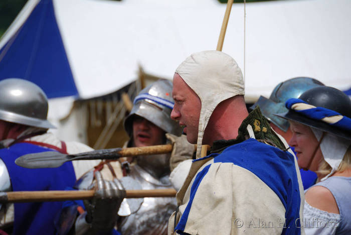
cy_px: 118
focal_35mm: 300
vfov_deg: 4.6
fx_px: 2927
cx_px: 176
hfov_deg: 6.9
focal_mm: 200
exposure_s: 1/640
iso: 100
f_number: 5.6
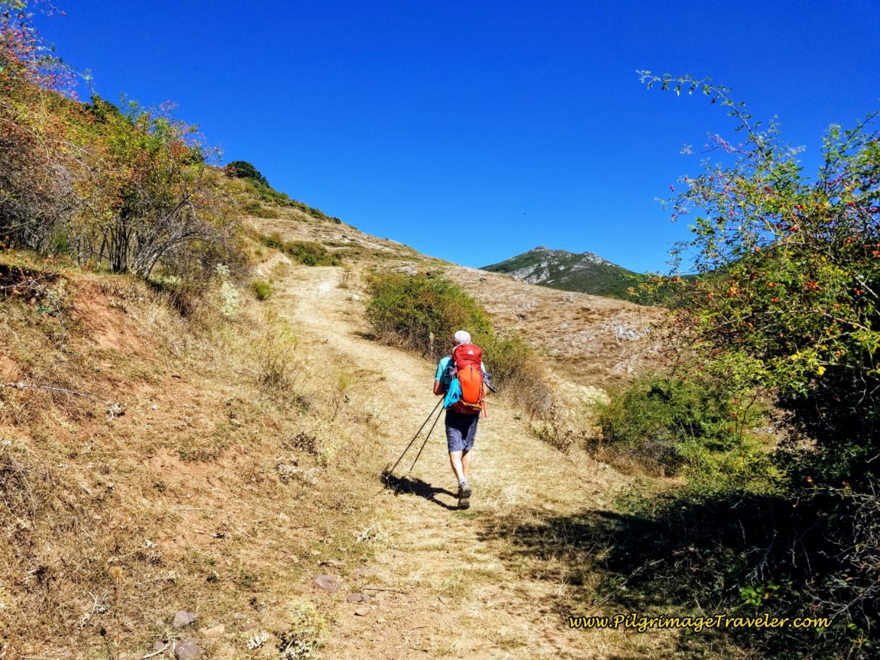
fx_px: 661
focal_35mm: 26
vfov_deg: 53.1
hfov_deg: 67.3
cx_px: 440
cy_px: 330
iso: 50
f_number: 1.7
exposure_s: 1/2264
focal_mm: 4.3
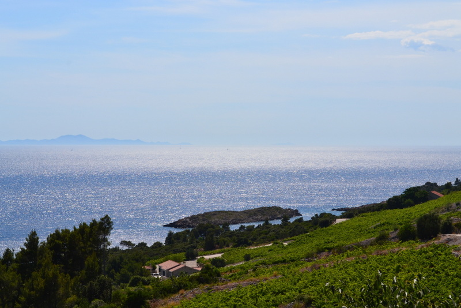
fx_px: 1057
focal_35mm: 82
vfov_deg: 16.6
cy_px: 154
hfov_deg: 24.6
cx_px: 230
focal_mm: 55
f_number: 11
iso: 250
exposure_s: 1/500
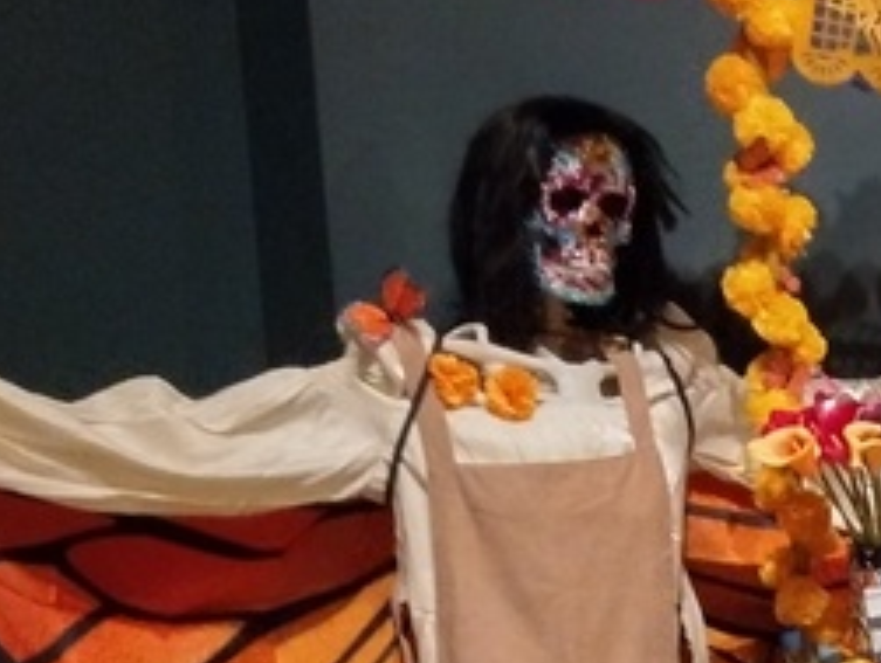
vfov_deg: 13.1
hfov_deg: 15.9
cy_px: 803
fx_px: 2804
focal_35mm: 110
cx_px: 1439
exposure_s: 1/24
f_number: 1.7
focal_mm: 4.71
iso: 1664
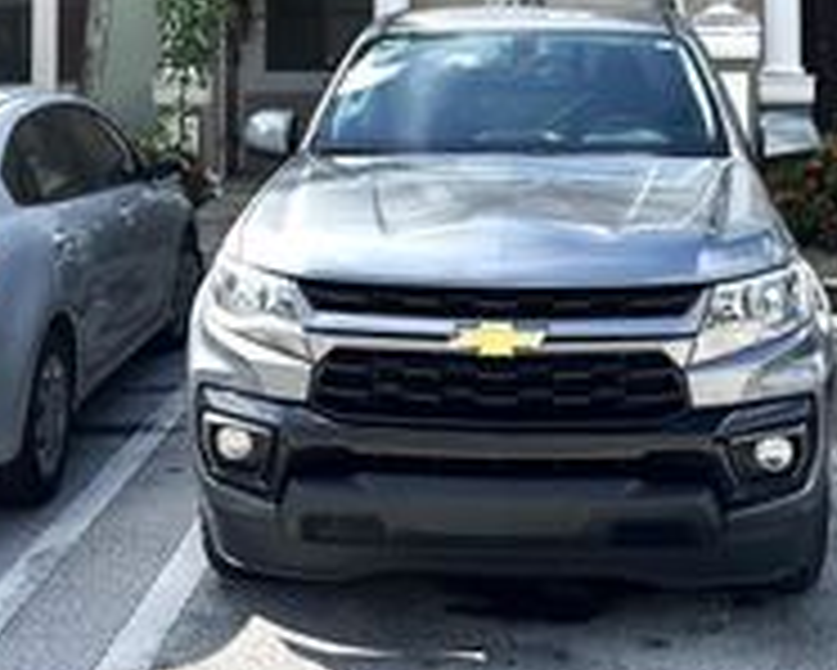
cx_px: 490
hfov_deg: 30.0
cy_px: -2
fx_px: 1561
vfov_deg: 23.2
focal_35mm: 63
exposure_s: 1/1562
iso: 80
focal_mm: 6.86
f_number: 1.78
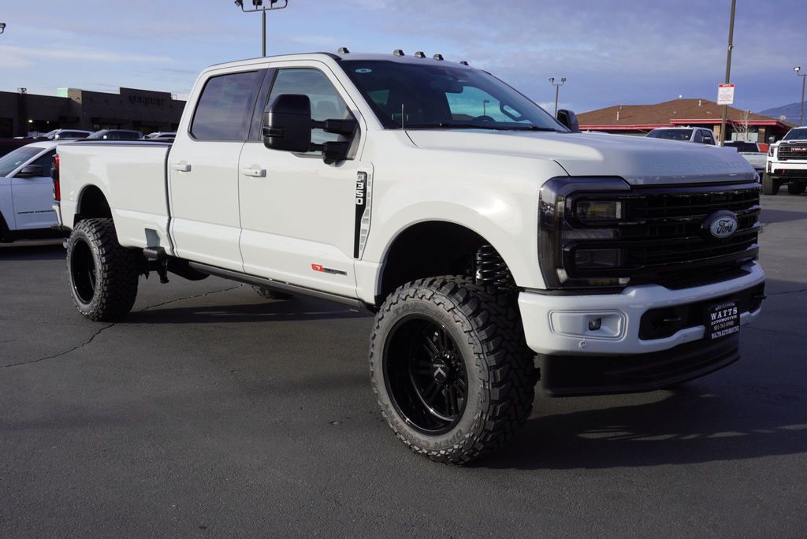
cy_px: 270
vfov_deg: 36.9
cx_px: 404
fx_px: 807
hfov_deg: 53.1
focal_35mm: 36
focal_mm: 24
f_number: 9
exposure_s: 1/125
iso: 100
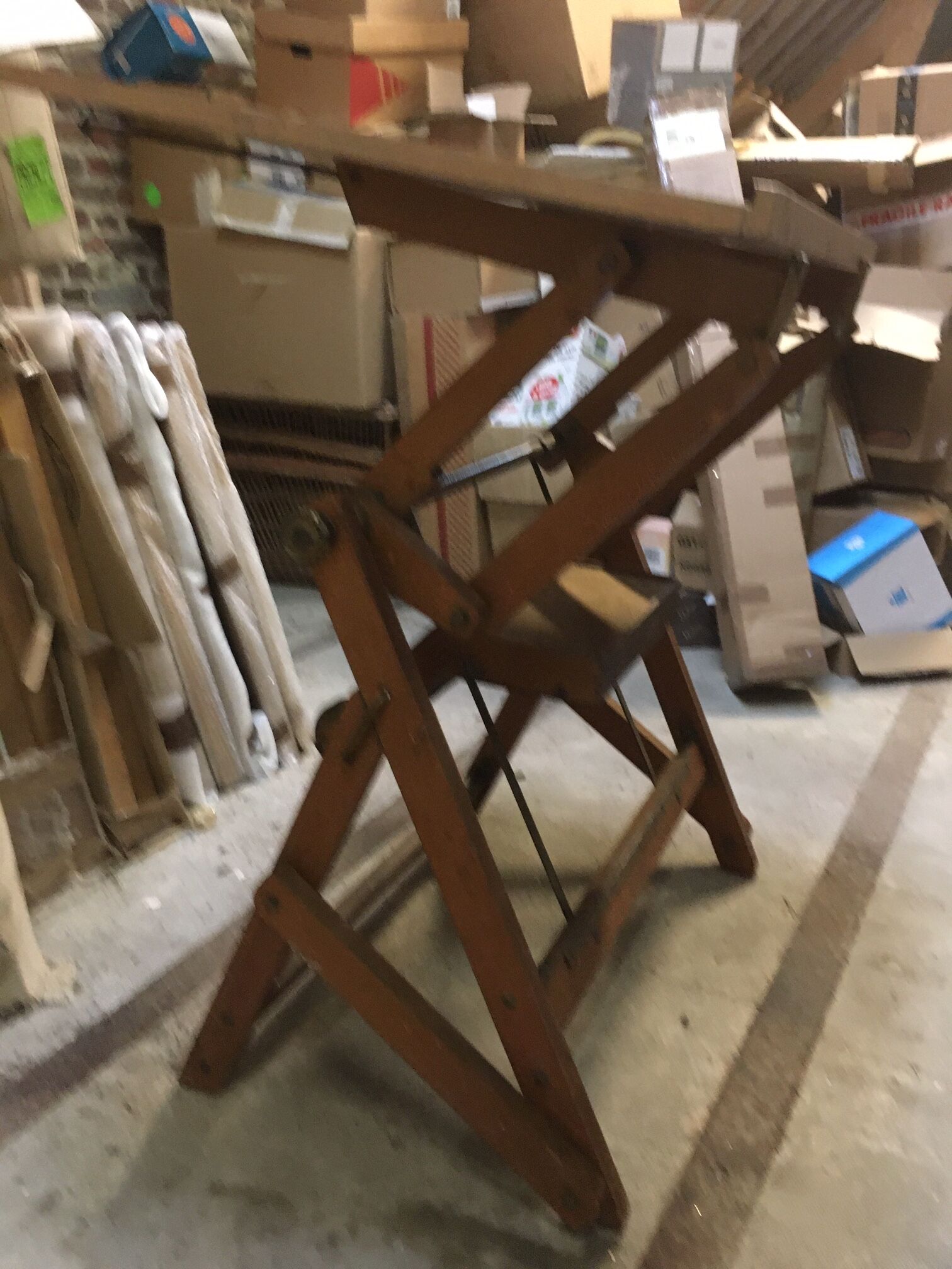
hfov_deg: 48.2
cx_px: 476
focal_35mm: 29
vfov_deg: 61.7
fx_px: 1063
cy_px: 634
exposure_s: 1/17
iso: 400
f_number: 2.2
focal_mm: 4.15
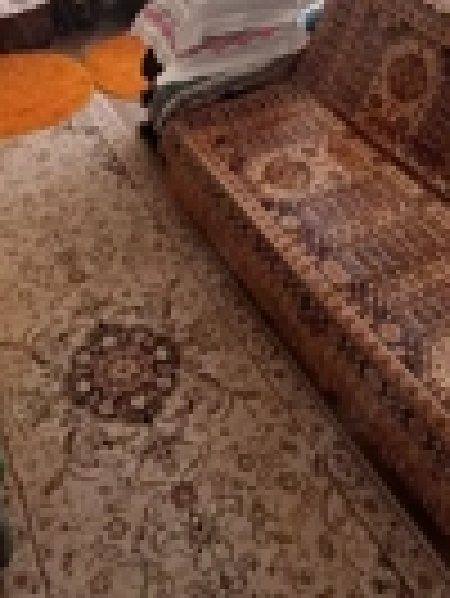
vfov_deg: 43.5
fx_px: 675
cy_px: 54
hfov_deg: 36.7
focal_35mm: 39
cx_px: 180
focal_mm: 1.74
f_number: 2.2
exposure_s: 1/50
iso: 64
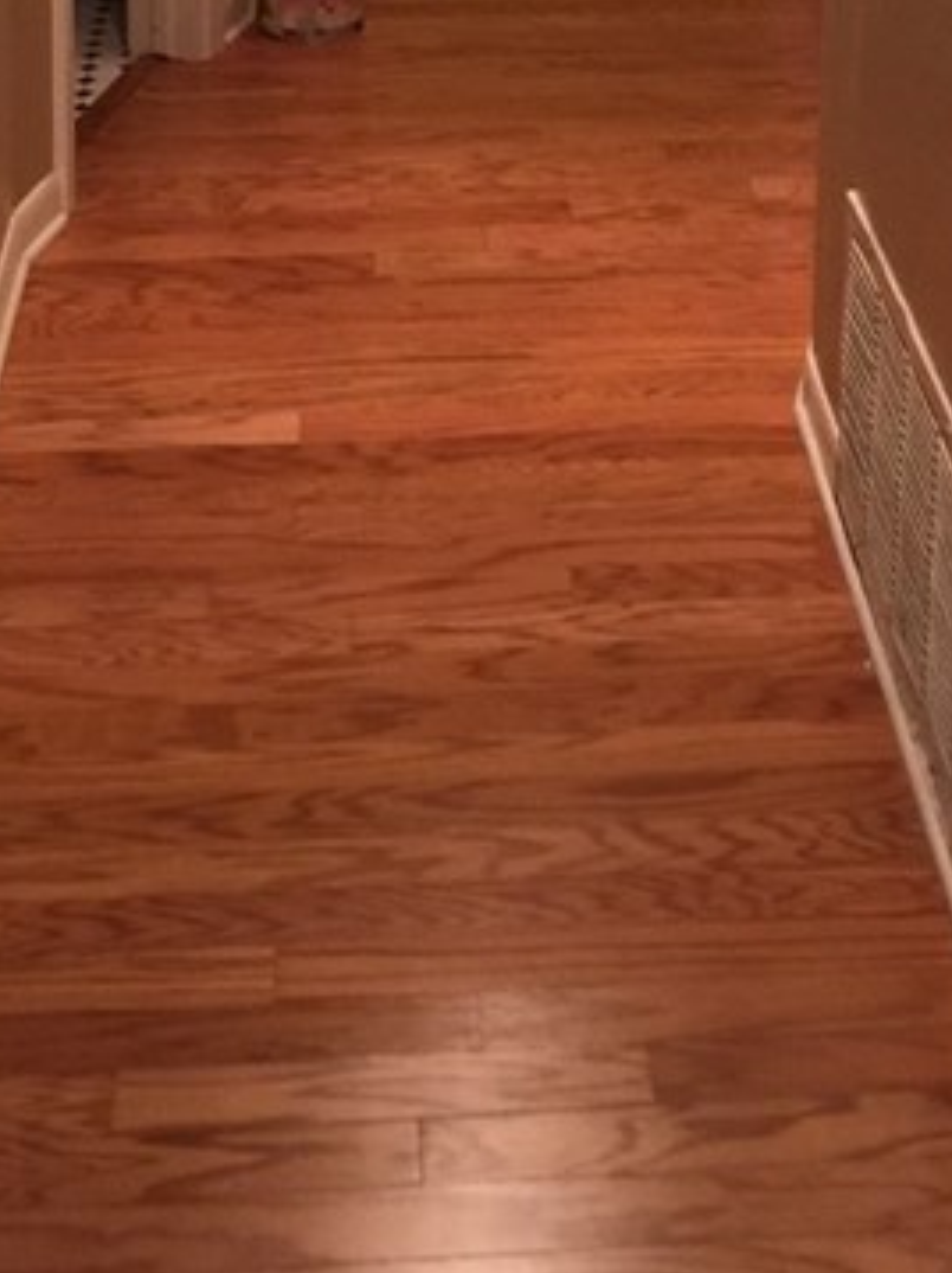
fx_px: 3047
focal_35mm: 83
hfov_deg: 17.7
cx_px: 650
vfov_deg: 21.3
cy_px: -405
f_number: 2.2
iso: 80
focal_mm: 4.15
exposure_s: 1/15
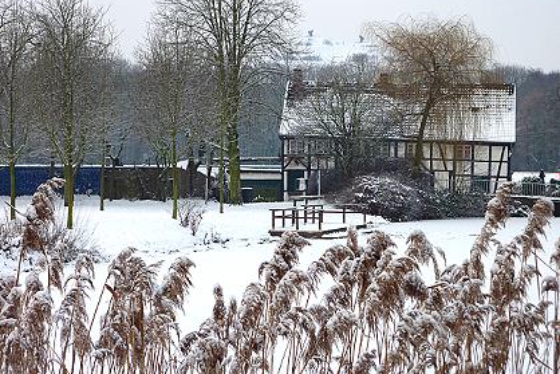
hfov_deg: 17.6
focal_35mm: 116
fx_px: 1805
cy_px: 174
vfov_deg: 11.8
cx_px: 280
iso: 80
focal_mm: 18.2
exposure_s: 1/250
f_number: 4.4
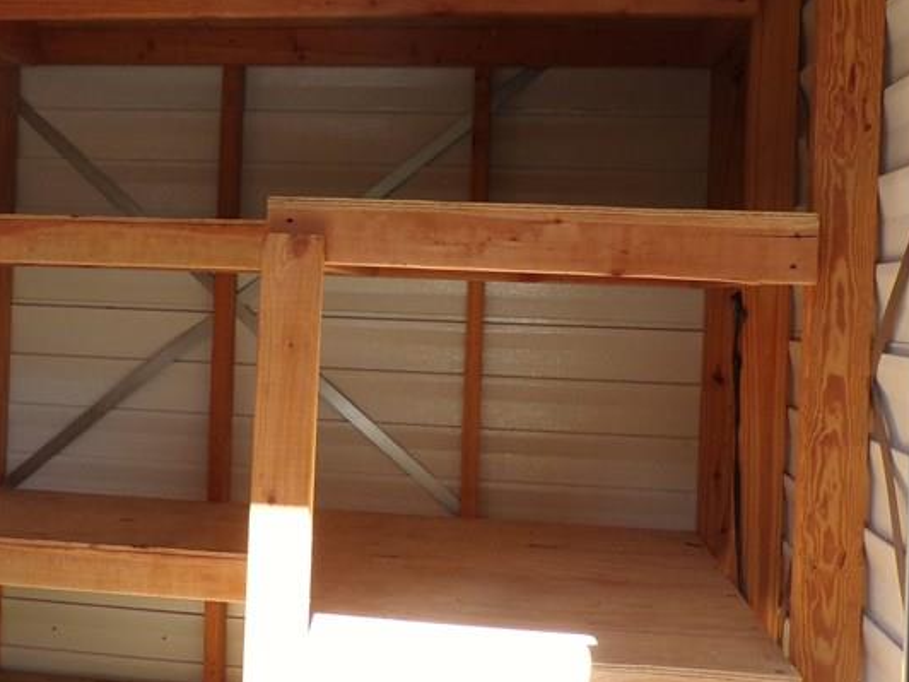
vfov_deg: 29.1
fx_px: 1313
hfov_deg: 37.4
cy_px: 282
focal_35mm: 50
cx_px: 243
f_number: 3.2
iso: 100
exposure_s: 1/170
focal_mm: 4.7
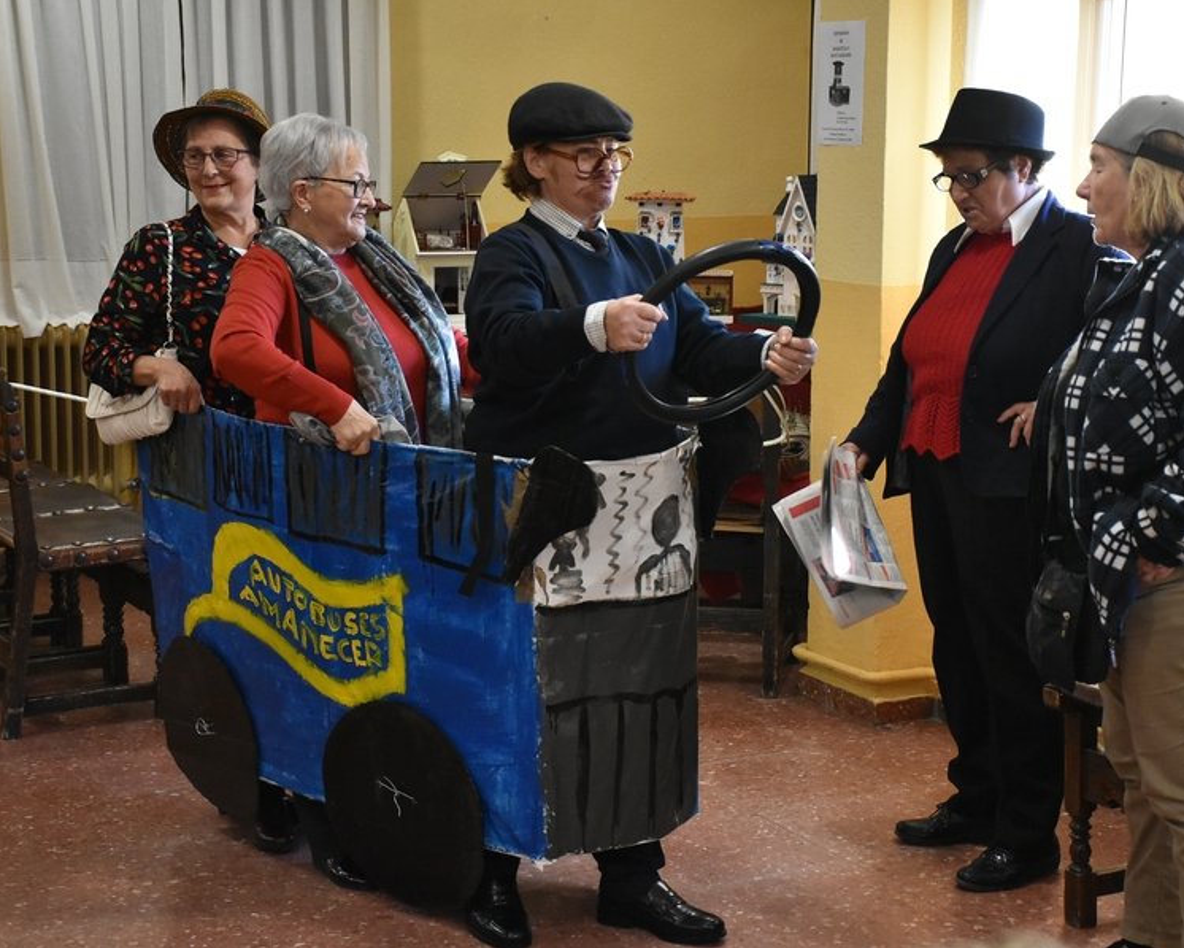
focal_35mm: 68
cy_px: 473
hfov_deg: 27.9
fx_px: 2383
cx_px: 611
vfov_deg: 22.5
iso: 3600
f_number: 4.5
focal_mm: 40
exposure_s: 1/125
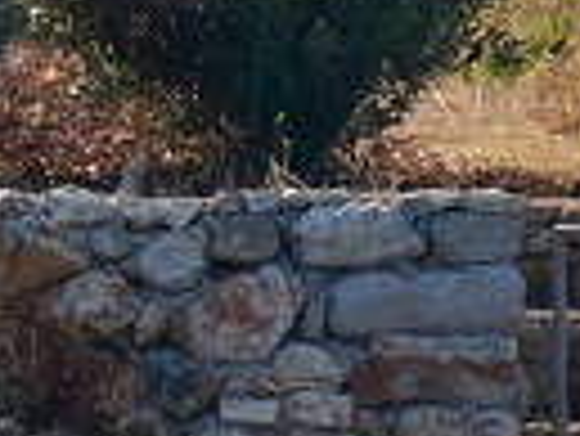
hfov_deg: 0.7
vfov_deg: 0.5
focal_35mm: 2887
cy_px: 1059
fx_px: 48417
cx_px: -1293
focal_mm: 260
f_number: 5.6
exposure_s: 1/2000
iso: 400
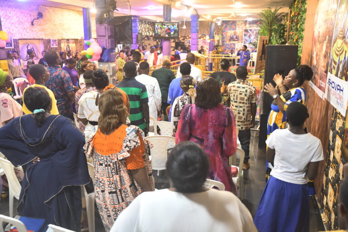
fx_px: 300
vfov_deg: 42.3
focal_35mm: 31
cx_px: 174
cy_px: 116
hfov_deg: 60.3
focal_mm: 31
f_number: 2.8
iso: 2000
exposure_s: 1/60
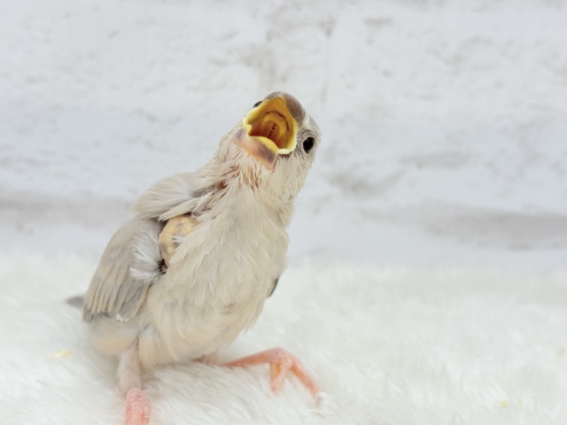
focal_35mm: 52
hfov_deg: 36.8
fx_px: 852
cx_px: 284
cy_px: 212
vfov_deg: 28.0
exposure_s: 1/50
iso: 40
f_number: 1.6
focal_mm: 5.96
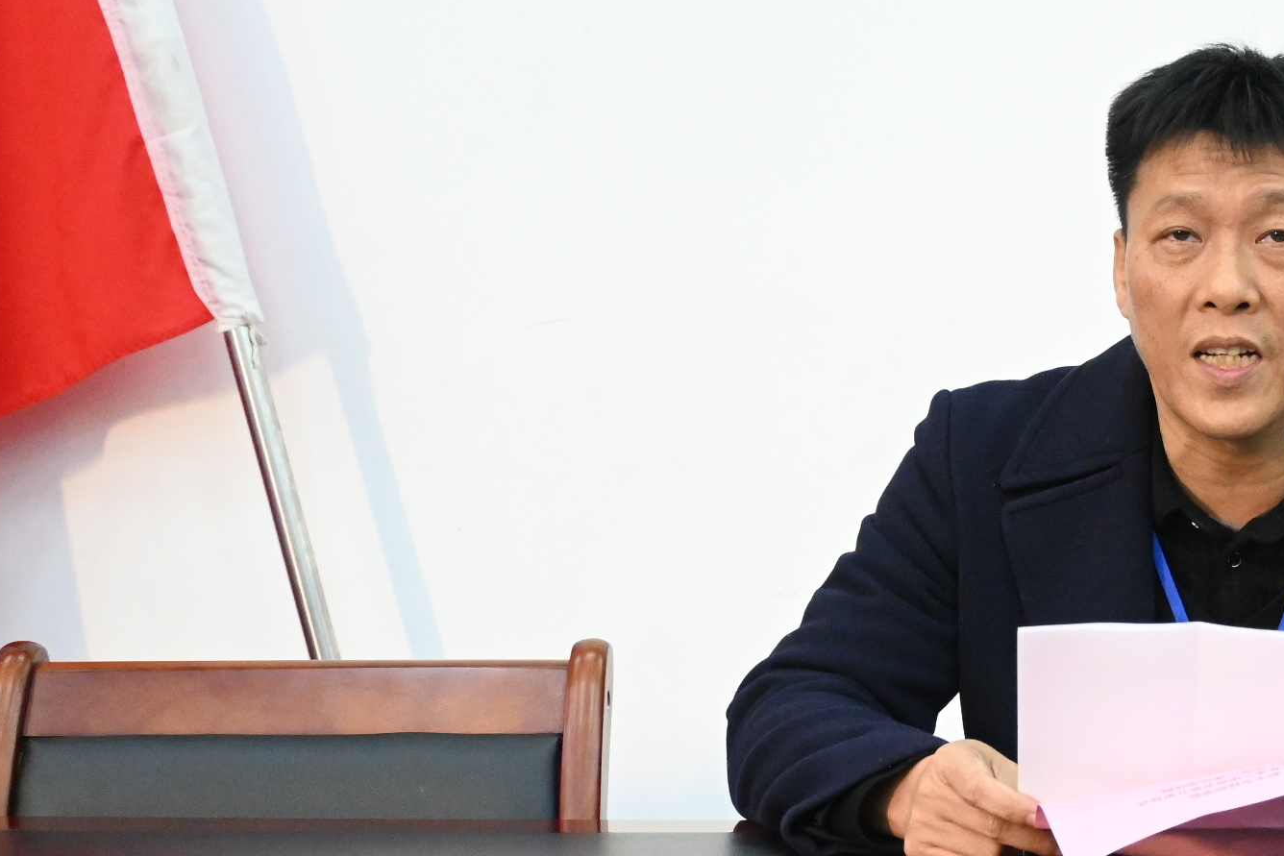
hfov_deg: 25.5
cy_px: 502
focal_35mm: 77
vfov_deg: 17.8
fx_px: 2731
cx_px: 1186
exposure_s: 1/200
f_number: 4.2
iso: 5000
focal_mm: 24.5
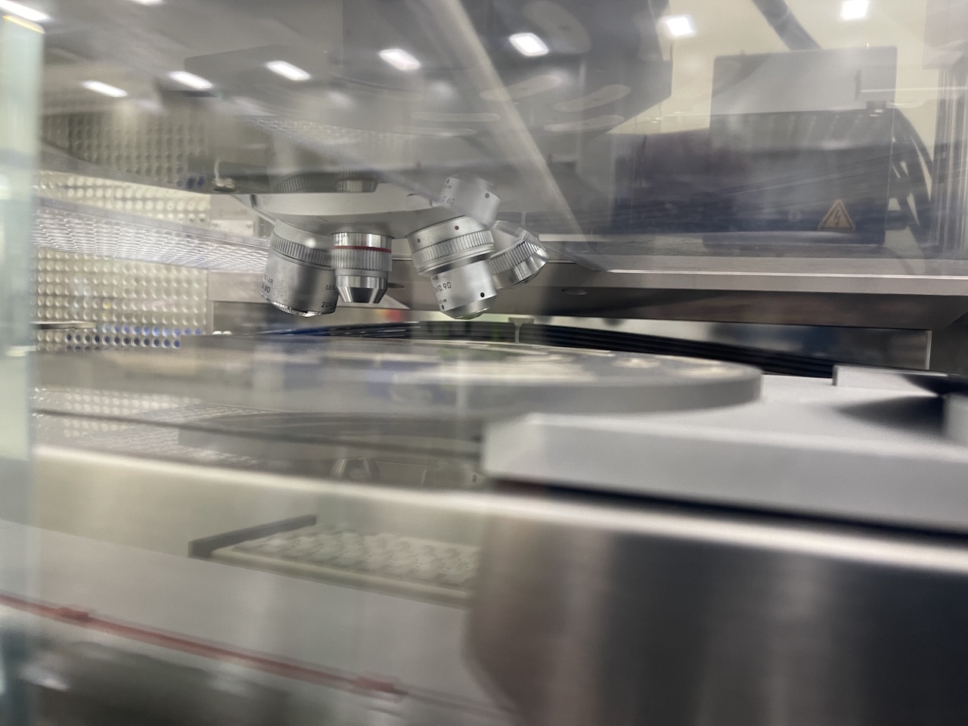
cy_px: 363
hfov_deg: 69.4
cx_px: 484
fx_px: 699
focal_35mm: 25
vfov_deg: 54.9
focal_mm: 5.1
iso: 250
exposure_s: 1/60
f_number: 1.6
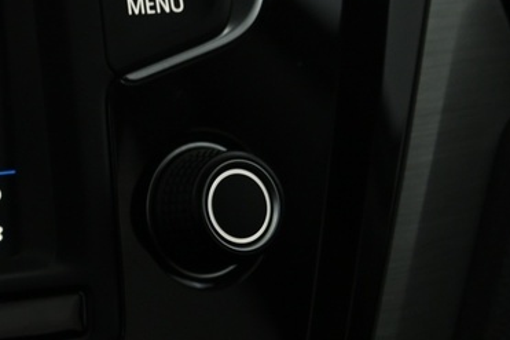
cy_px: 114
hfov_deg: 10.8
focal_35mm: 175
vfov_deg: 7.8
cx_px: -467
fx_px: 2478
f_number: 4
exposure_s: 1/40
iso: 1250
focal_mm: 40
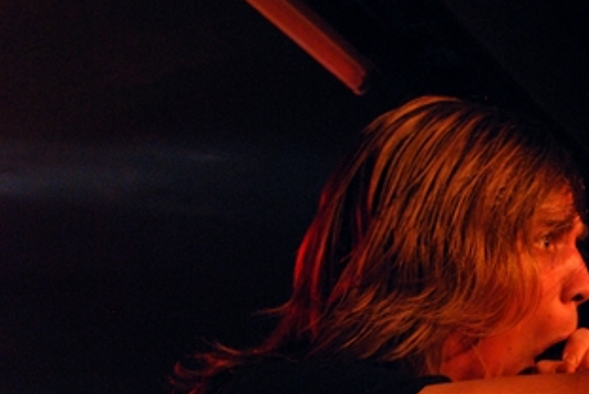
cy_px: 349
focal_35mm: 110
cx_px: 557
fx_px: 1801
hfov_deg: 18.2
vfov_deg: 12.4
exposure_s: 1/15
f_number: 4.5
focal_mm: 38
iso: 1600
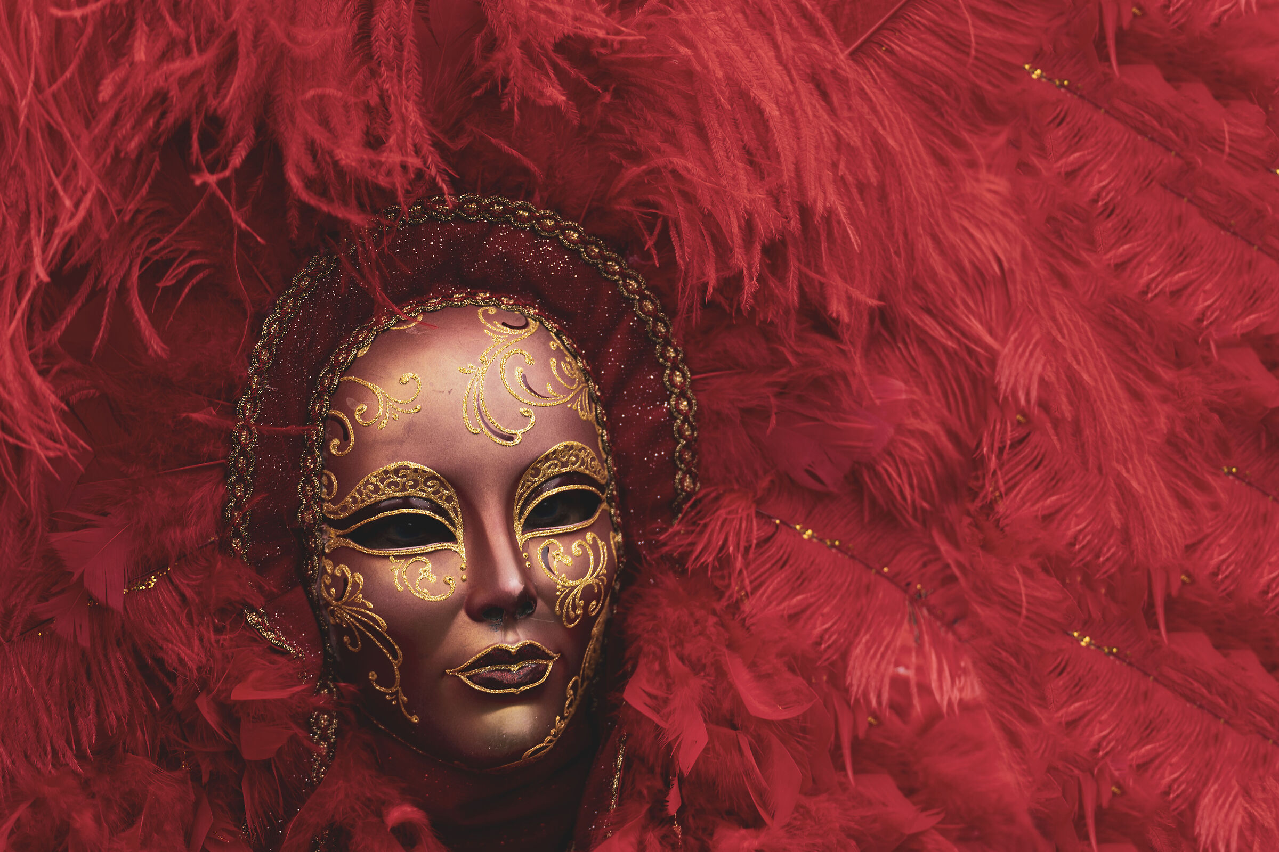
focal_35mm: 132
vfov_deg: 10.4
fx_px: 4689
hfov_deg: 15.5
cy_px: 426
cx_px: 640
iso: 100
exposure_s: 1/200
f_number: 2.8
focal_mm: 132
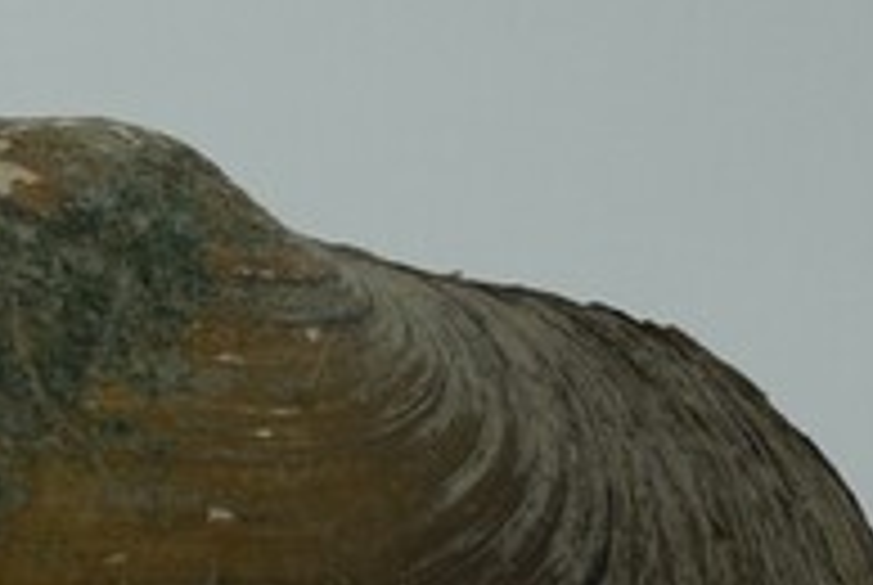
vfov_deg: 3.6
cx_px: -1444
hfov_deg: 5.3
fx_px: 9010
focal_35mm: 371
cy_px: 1676
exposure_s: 1/160
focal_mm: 60
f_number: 10
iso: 100
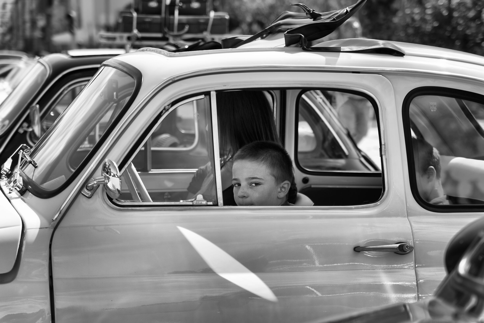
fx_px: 1009
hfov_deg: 27.0
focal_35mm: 75
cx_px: 242
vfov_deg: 18.2
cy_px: 162
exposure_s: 1/500
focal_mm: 75
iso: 100
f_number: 4
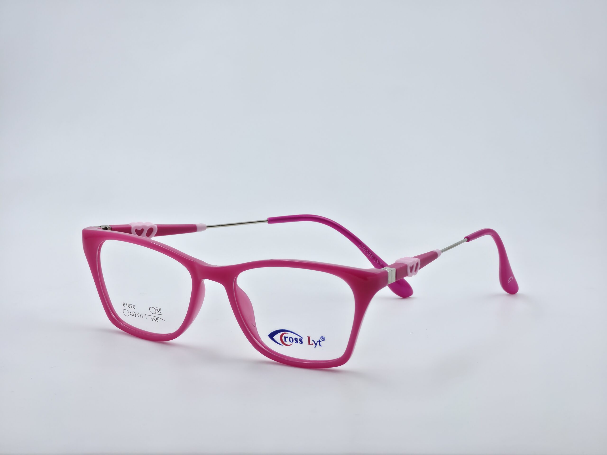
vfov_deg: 12.9
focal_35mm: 115
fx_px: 2017
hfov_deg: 17.1
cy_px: 228
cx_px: 304
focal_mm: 18.6
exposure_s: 1/178
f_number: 3.4
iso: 32
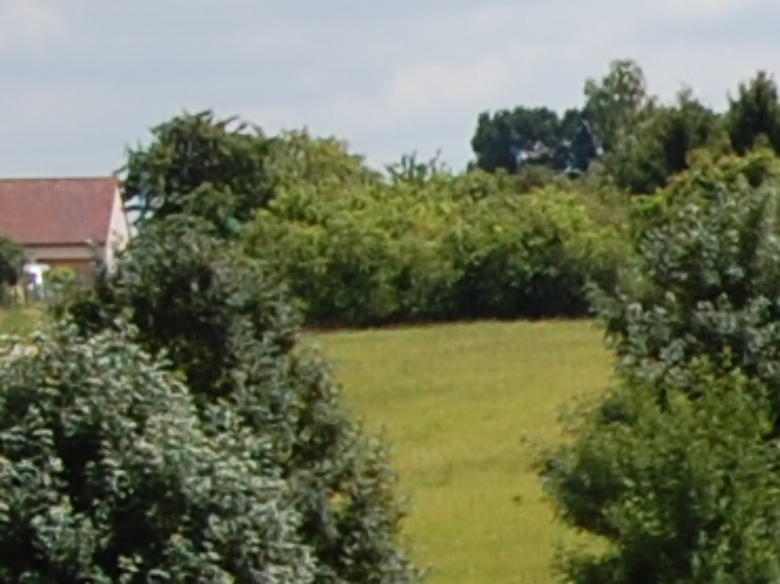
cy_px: 842
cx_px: 1949
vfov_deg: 4.9
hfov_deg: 6.2
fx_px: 6848
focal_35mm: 304
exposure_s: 1/320
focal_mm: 26
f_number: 9
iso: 200
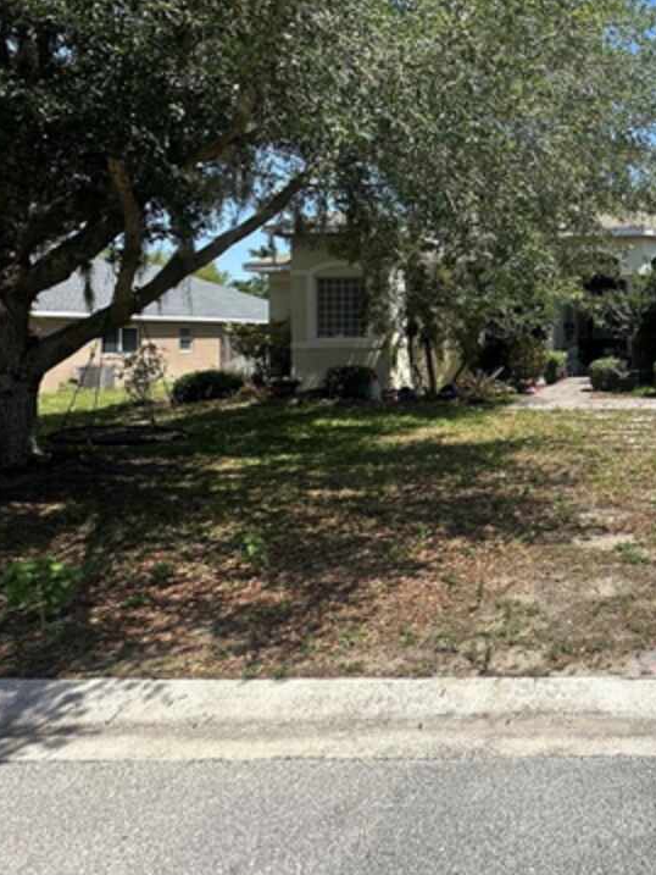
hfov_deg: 45.4
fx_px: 632
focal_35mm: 25
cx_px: 671
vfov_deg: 68.3
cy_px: 328
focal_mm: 2.22
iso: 40
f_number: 2.2
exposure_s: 1/1247
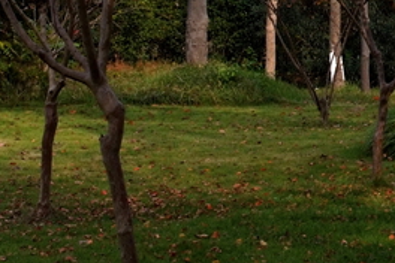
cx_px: 639
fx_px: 1788
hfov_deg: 11.9
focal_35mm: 163
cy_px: -36
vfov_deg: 8.3
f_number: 16
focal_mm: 32
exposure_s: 1/225
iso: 400
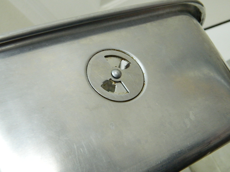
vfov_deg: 35.1
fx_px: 272
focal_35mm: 41
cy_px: 86
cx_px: 115
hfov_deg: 45.8
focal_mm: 7.3
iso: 400
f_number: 3.5
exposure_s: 1/100
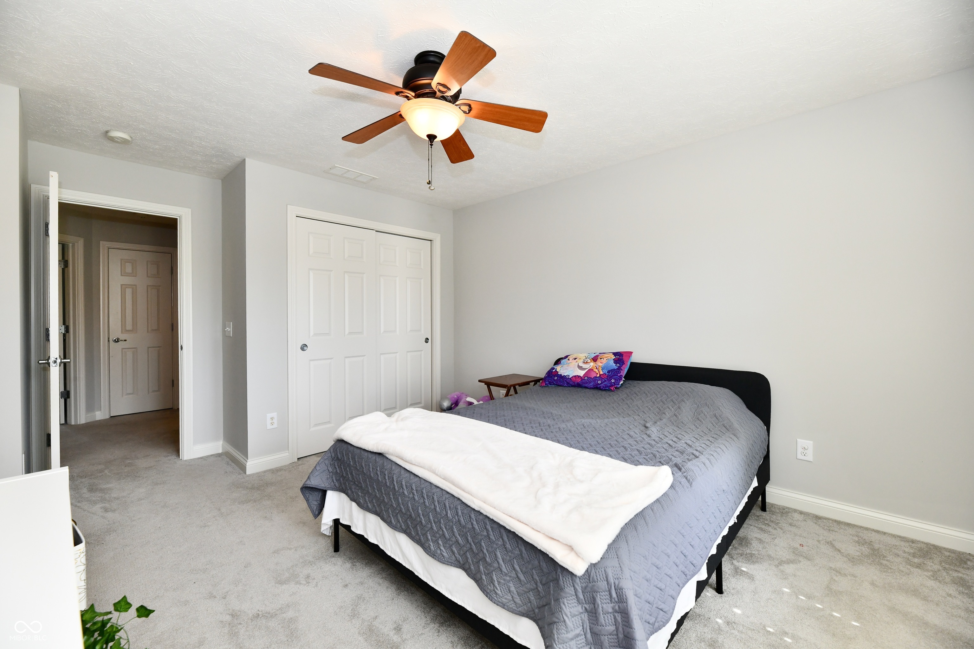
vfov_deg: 81.2
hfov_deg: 104.3
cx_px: 487
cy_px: 324
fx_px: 379
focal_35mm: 14
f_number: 6.3
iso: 640
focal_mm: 14
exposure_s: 1/160
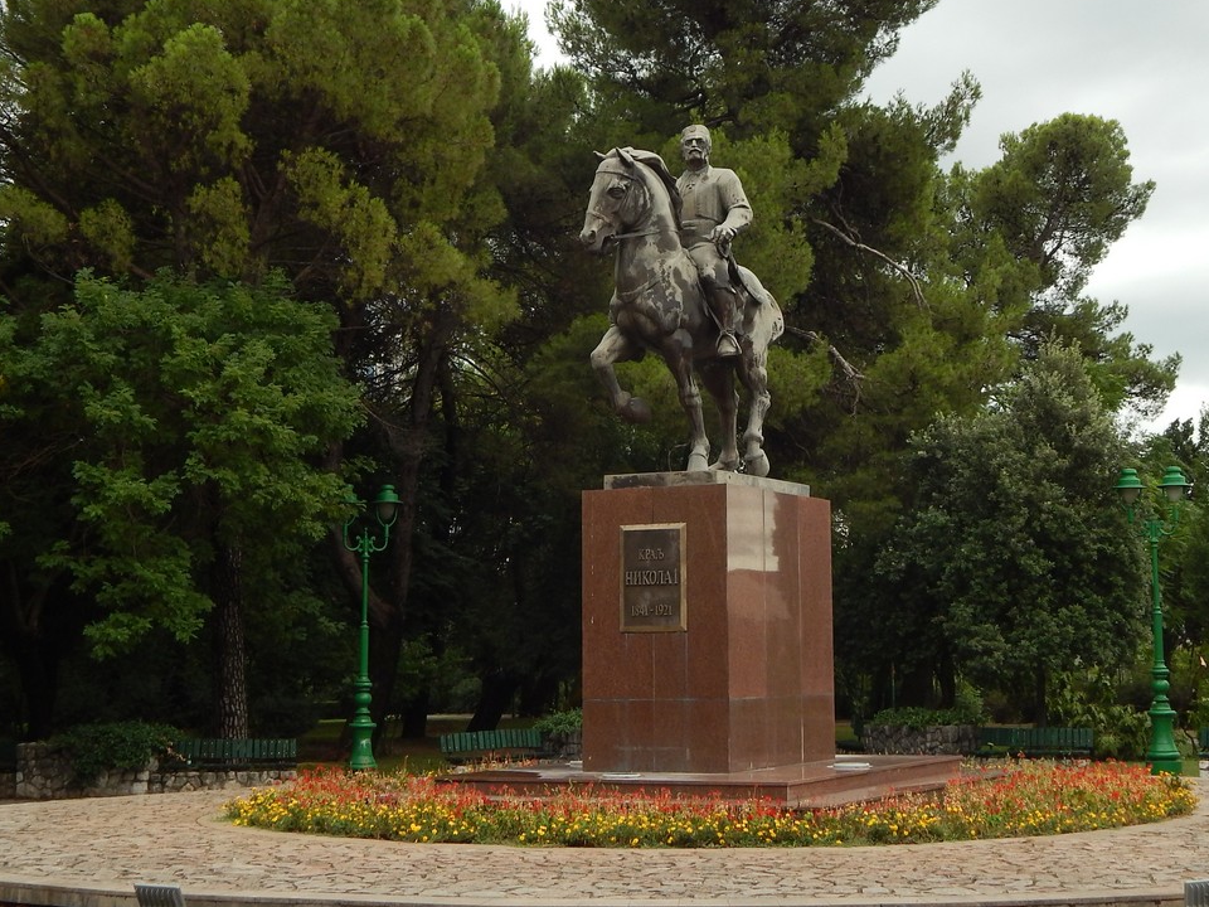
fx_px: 1991
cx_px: 695
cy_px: 339
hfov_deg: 33.7
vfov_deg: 25.6
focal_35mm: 57
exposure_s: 1/250
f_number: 3.4
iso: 125
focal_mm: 6.8
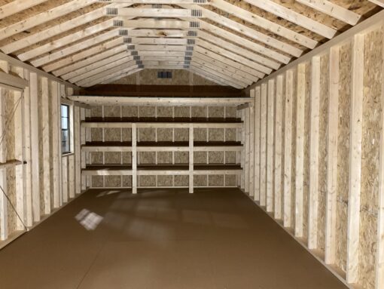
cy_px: 144
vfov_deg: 48.3
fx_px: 322
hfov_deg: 61.6
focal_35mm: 29
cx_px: 192
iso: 250
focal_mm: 3
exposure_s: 1/60
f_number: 1.8
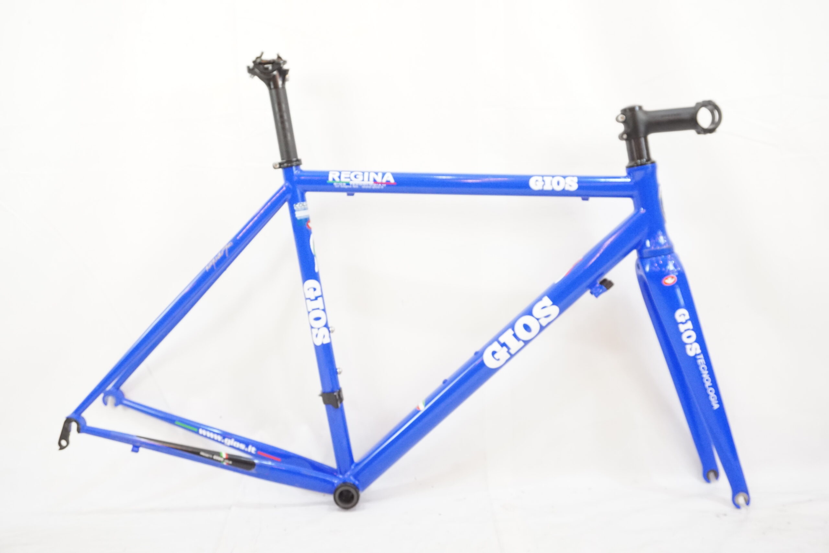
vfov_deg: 36.9
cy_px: 276
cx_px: 414
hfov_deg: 53.1
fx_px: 829
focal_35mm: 36
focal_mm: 24
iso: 1600
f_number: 5.6
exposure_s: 1/40
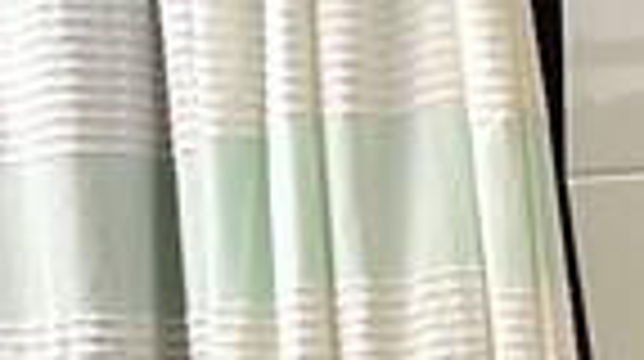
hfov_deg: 9.5
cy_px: 1116
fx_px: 3871
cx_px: 522
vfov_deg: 5.0
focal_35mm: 227
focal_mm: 3
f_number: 1.8
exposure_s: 1/60
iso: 50
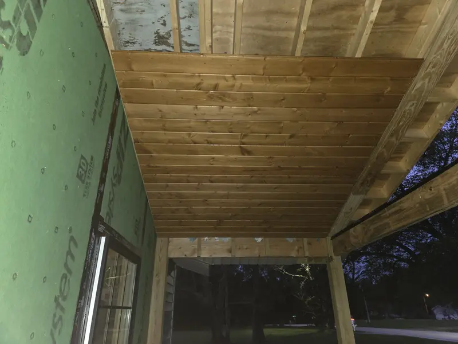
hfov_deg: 73.9
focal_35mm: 23
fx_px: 304
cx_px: 229
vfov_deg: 58.9
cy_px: 172
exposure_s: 1/12
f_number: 1.8
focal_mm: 5.4
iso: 250
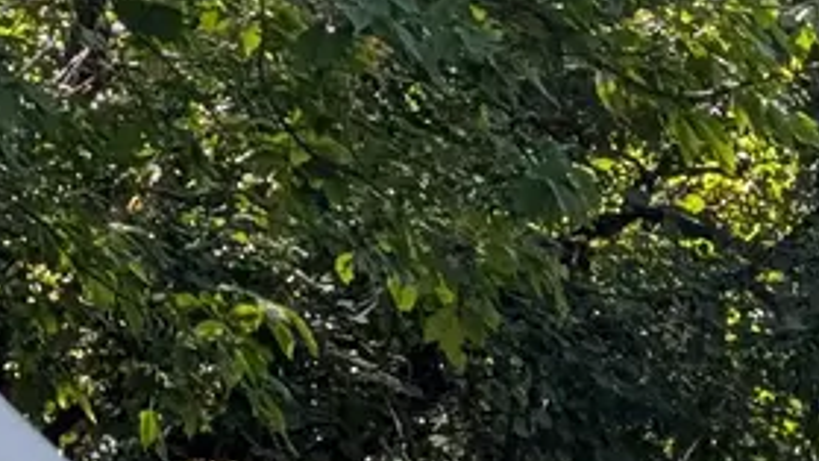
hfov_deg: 9.8
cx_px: -678
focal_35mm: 209
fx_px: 4539
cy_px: -709
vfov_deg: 5.6
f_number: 1.68
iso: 19
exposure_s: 1/683
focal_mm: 6.9
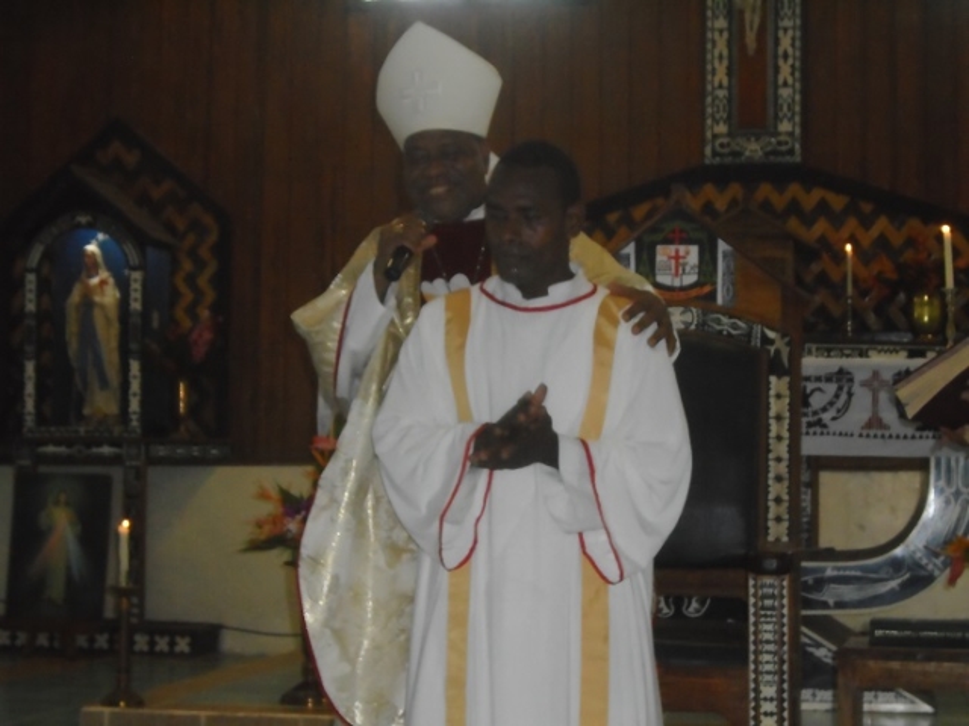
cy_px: 363
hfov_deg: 28.6
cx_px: 484
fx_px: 1904
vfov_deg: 21.6
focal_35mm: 68
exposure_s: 1/60
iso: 640
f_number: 5.5
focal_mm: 12
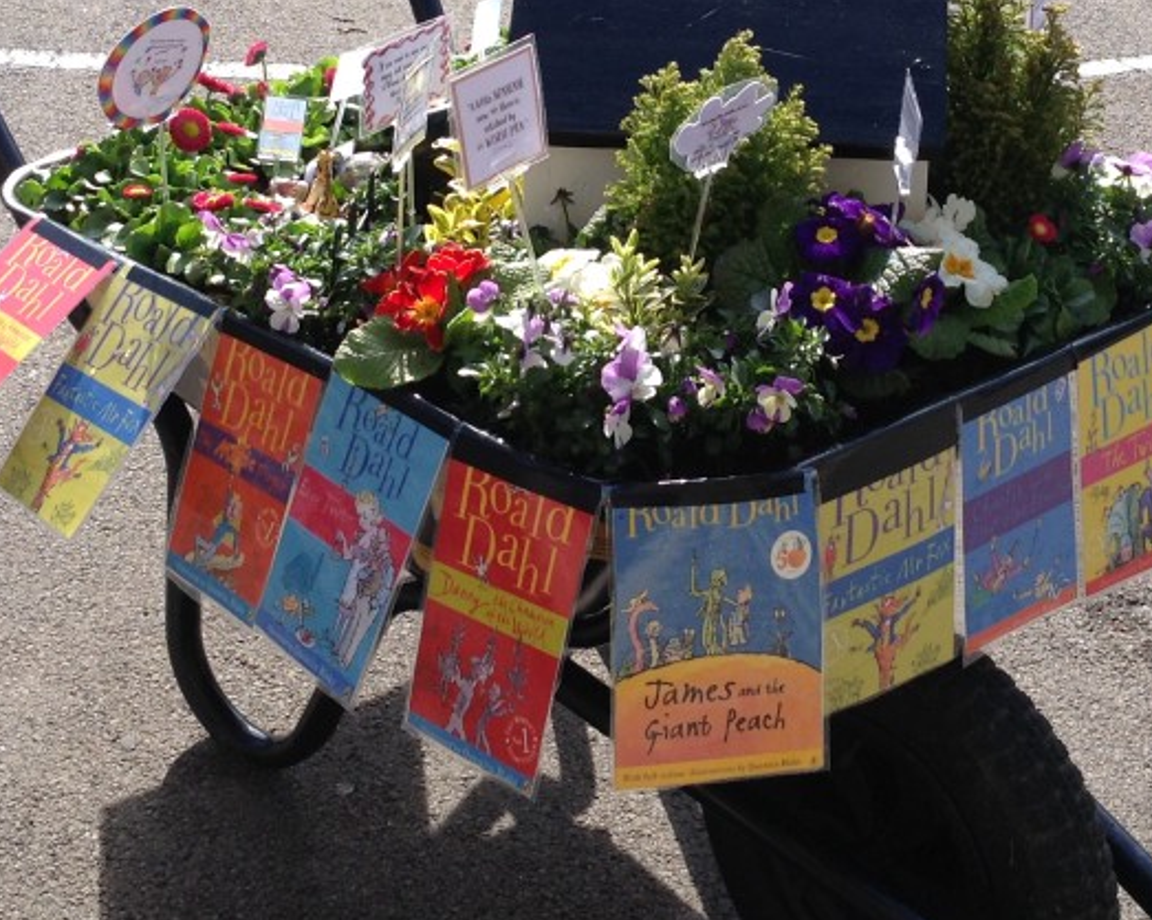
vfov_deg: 24.0
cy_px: 234
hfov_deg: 30.0
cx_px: 621
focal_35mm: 63
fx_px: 2147
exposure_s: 1/452
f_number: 2.4
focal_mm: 3.3
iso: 25
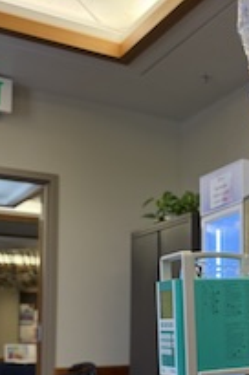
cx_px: 292
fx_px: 635
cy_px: 280
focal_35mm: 61
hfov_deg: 20.8
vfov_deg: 32.3
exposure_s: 1/60
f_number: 1.78
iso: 125
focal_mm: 6.76
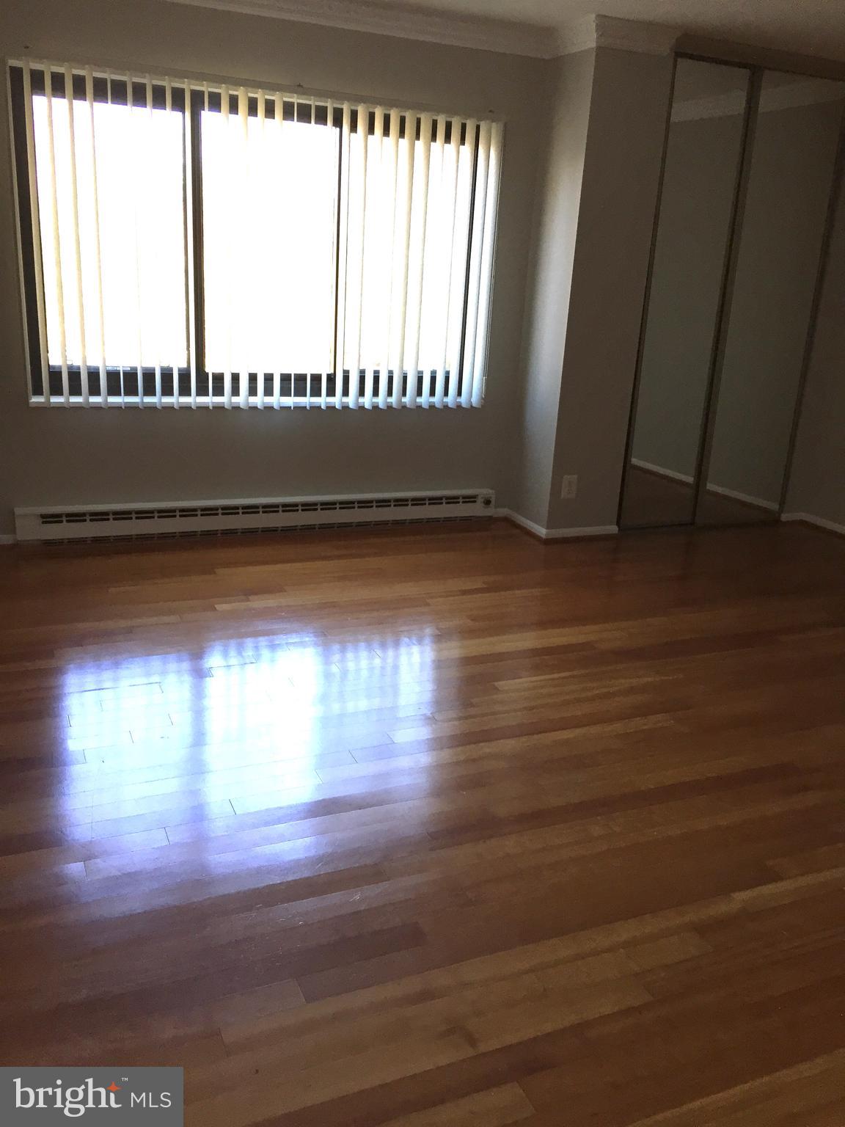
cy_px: 564
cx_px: 422
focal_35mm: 29
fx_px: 944
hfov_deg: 48.2
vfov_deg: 61.7
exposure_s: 1/30
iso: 40
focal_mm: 4.15
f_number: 2.2
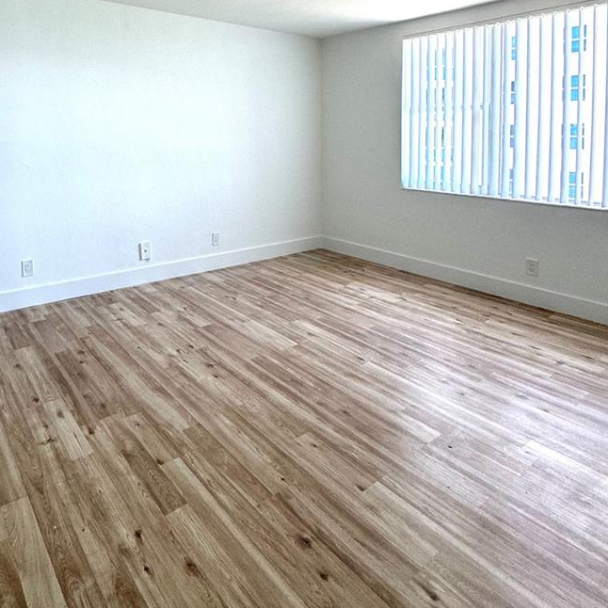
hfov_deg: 65.5
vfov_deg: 63.1
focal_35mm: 23
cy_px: 148
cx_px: 203
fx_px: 457
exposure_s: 1/120
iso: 125
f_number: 2.2
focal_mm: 2.22
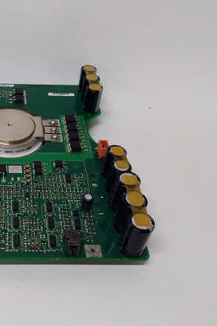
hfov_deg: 30.3
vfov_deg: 46.4
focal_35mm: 42
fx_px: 380
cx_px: 17
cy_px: 149
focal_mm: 3.79
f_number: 2
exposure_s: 1/33
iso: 194
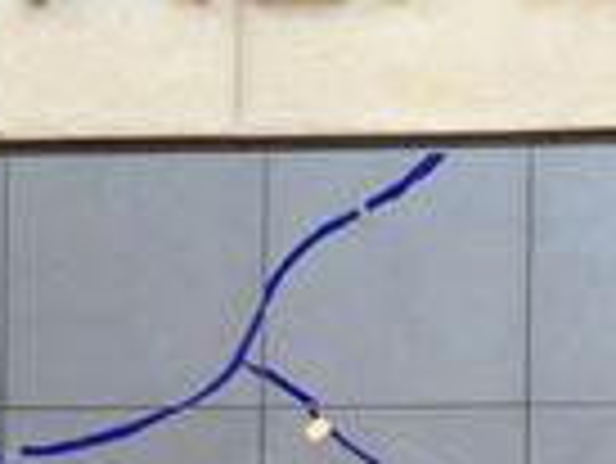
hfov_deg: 12.6
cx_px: 652
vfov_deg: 9.5
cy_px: 541
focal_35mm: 154
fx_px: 2743
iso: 50
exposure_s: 1/120
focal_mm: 4.13
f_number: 2.4
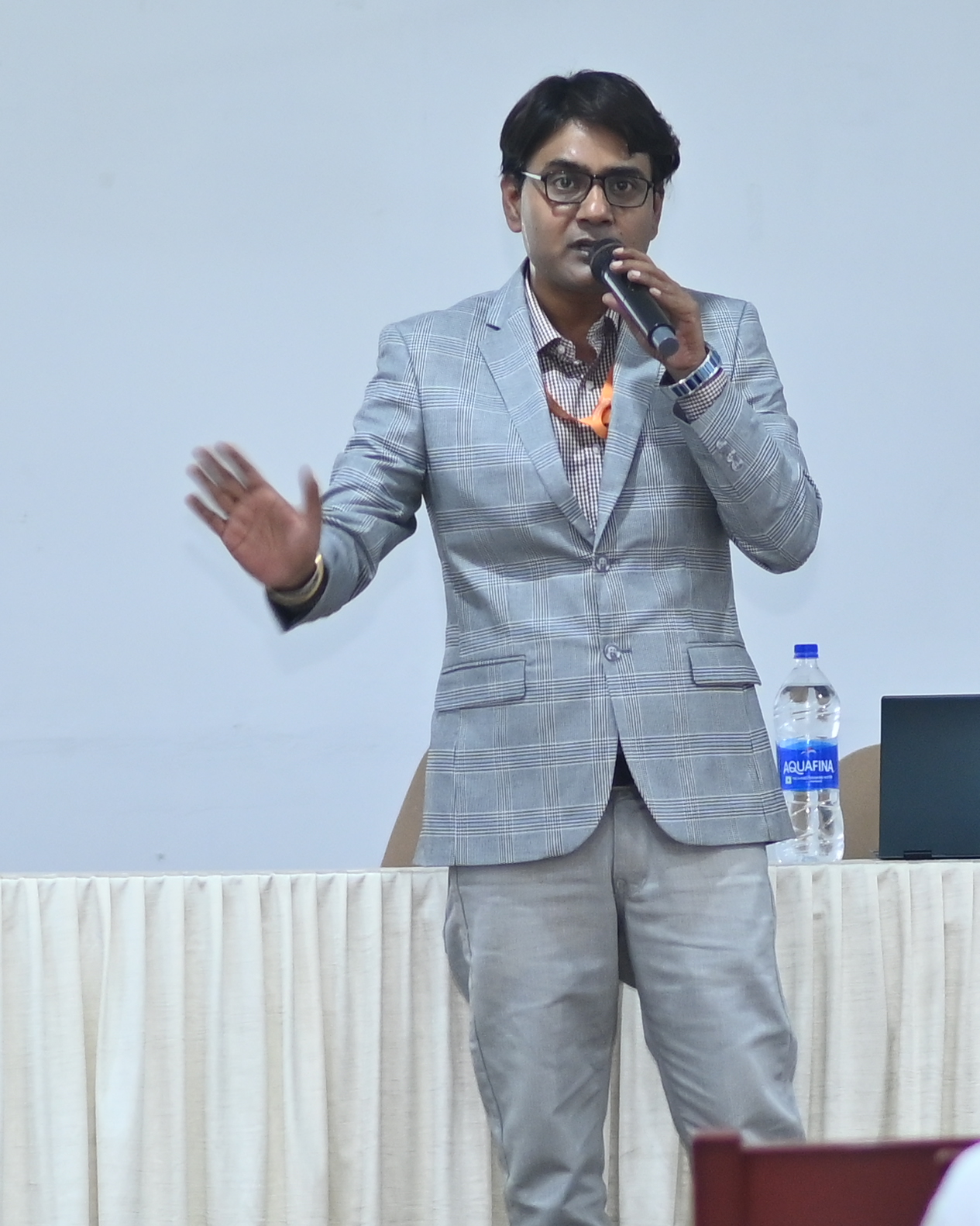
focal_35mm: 305
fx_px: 11057
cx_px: 645
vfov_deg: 6.3
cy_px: 723
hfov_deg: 5.1
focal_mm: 85
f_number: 2.2
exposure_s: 1/100
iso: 640
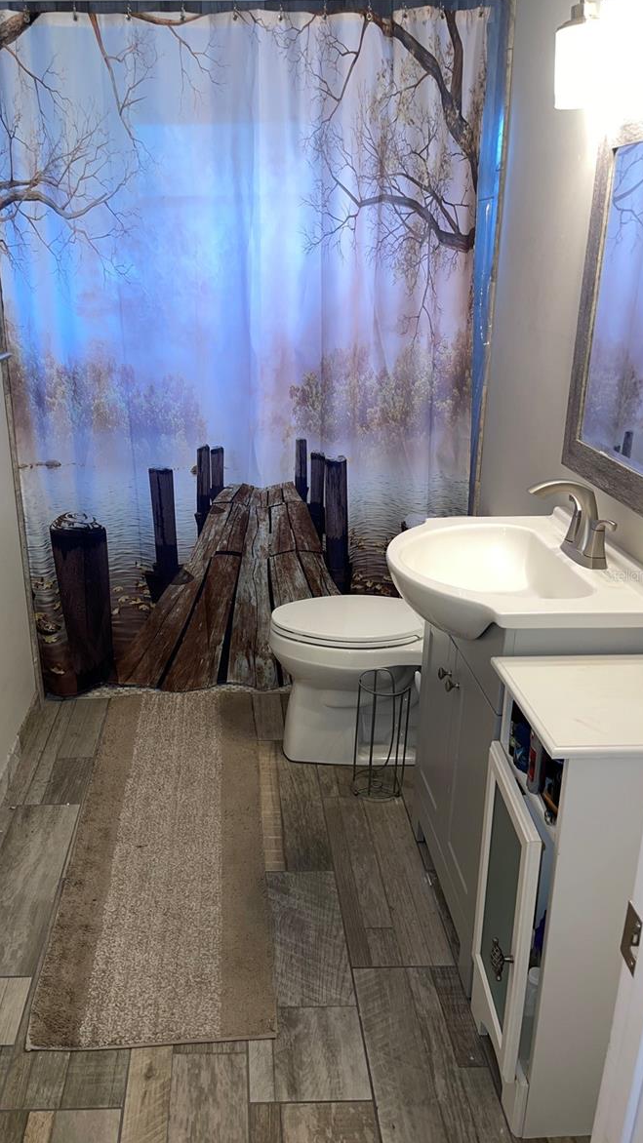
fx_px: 879
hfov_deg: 39.9
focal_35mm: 29
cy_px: 574
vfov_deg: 66.1
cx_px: 235
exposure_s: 1/25
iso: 40
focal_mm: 5.1
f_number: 1.6
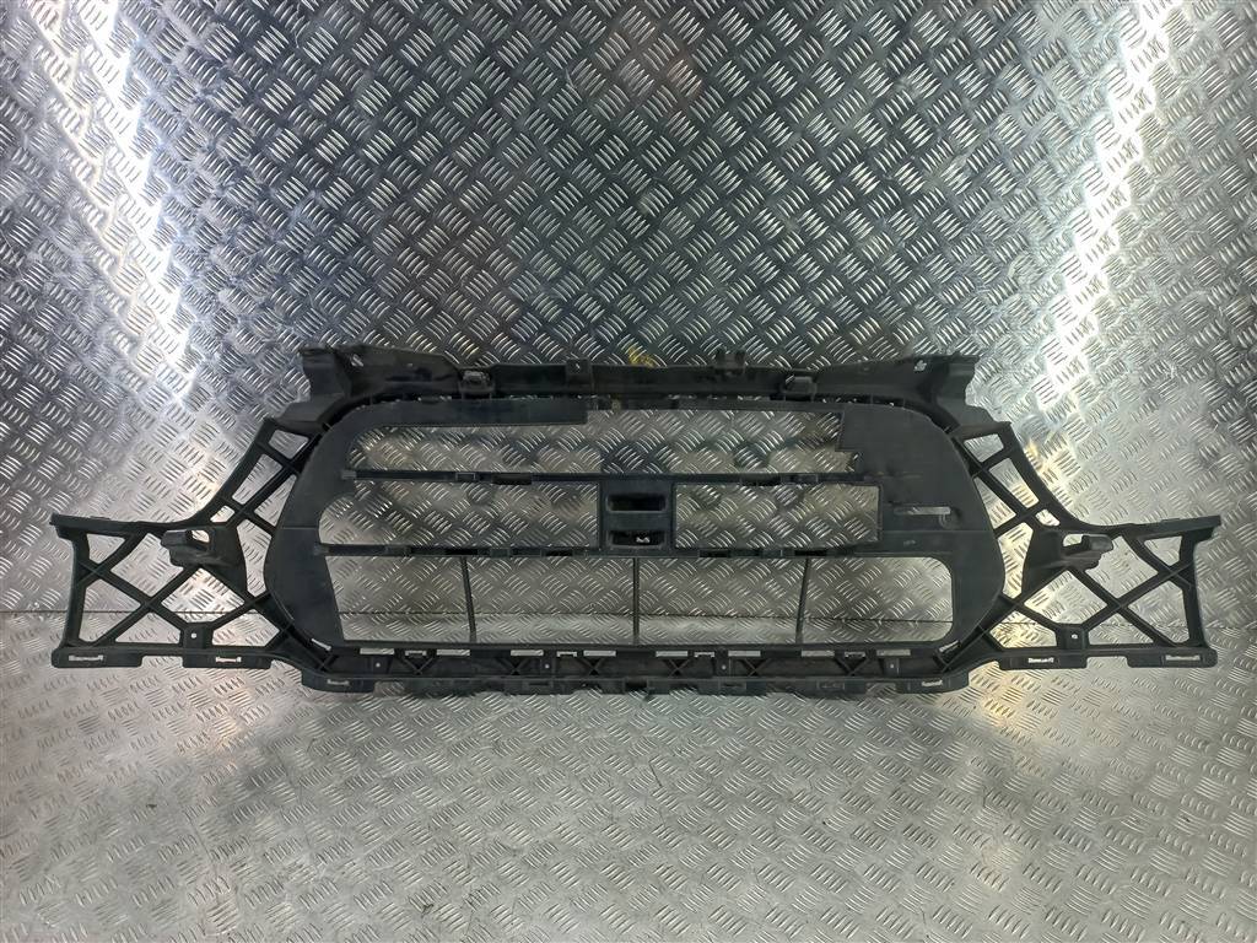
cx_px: 628
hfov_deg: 69.4
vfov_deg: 54.9
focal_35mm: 25
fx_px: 908
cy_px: 472
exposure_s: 1/50
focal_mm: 4.6
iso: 64
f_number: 1.8
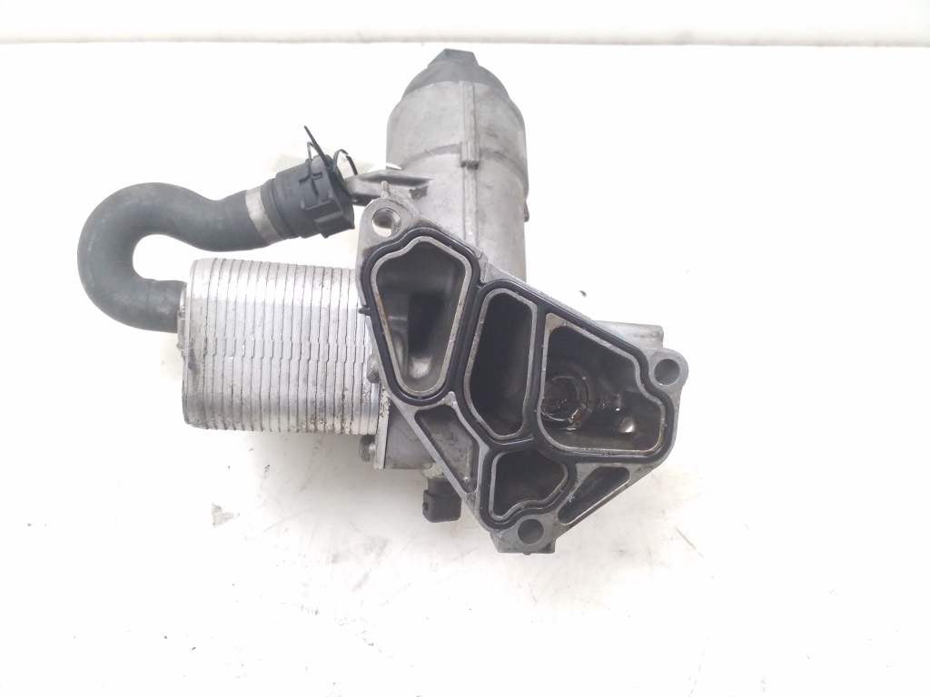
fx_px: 725
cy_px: 348
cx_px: 465
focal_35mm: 27
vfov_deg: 51.4
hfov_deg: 65.3
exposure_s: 1/50
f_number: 1.9
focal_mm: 3.6
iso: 250
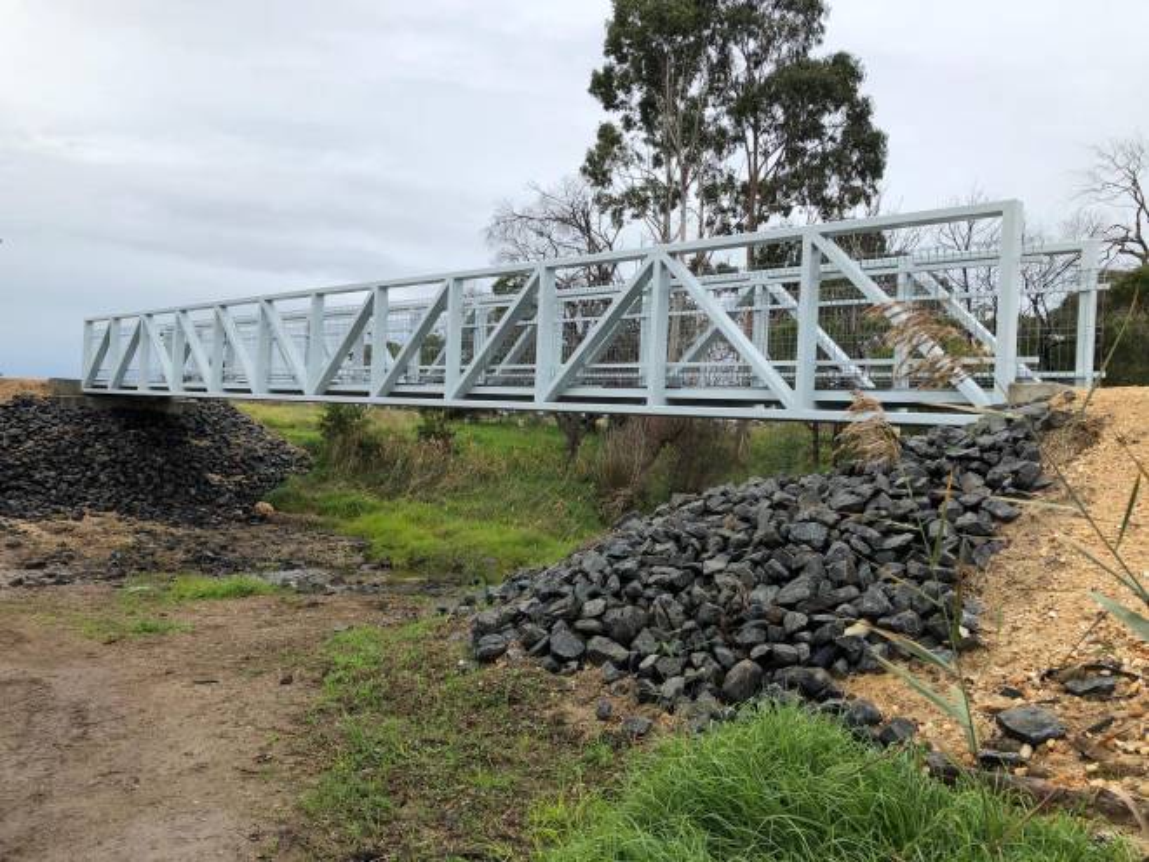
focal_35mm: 28
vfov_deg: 49.7
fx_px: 929
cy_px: 431
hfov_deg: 63.4
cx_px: 574
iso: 20
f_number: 1.8
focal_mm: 3.99
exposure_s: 1/979
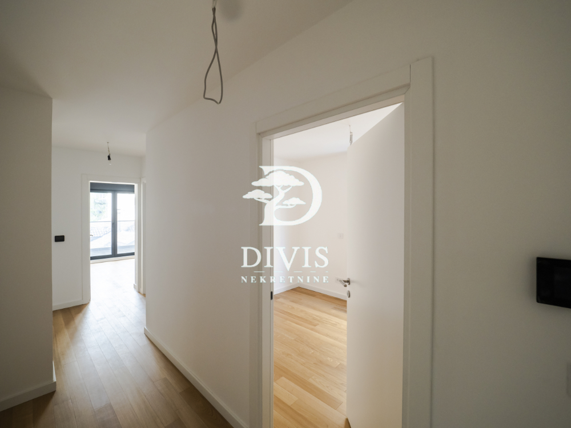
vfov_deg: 85.7
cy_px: 214
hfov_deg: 102.1
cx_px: 286
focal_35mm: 14
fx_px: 231
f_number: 4
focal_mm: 7
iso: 400
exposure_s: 1/30
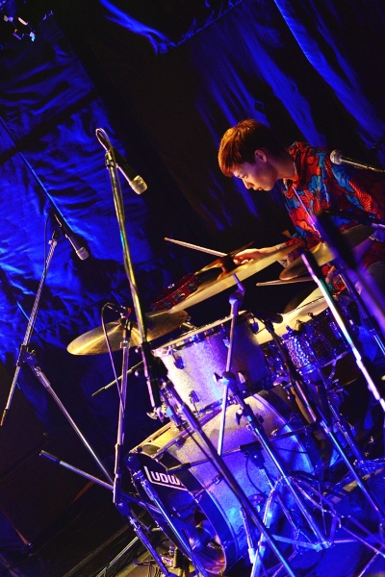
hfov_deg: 27.0
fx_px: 802
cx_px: 192
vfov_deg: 39.6
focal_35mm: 50
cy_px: 288
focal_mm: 50
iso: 6400
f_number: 4
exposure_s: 1/160
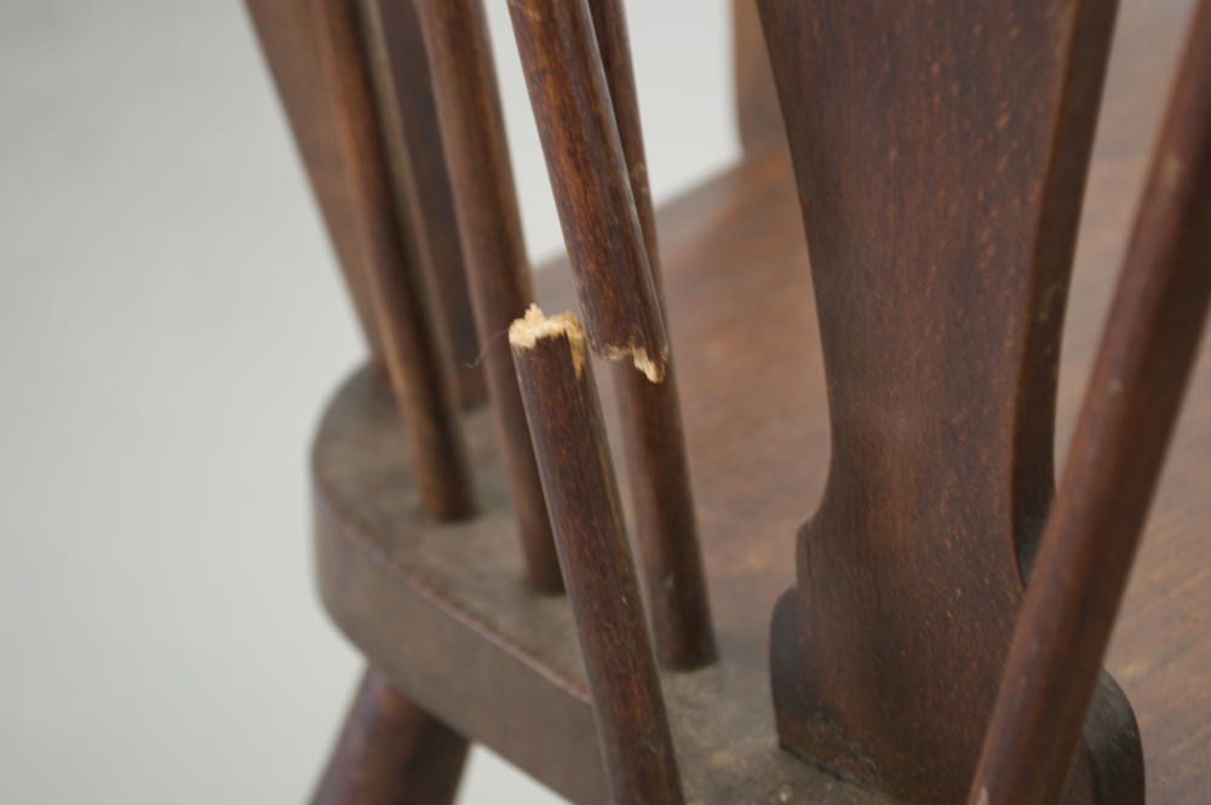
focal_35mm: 78
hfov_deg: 26.0
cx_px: 606
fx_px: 2622
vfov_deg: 17.5
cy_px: 402
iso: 200
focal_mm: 52
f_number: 5.6
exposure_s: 1/5
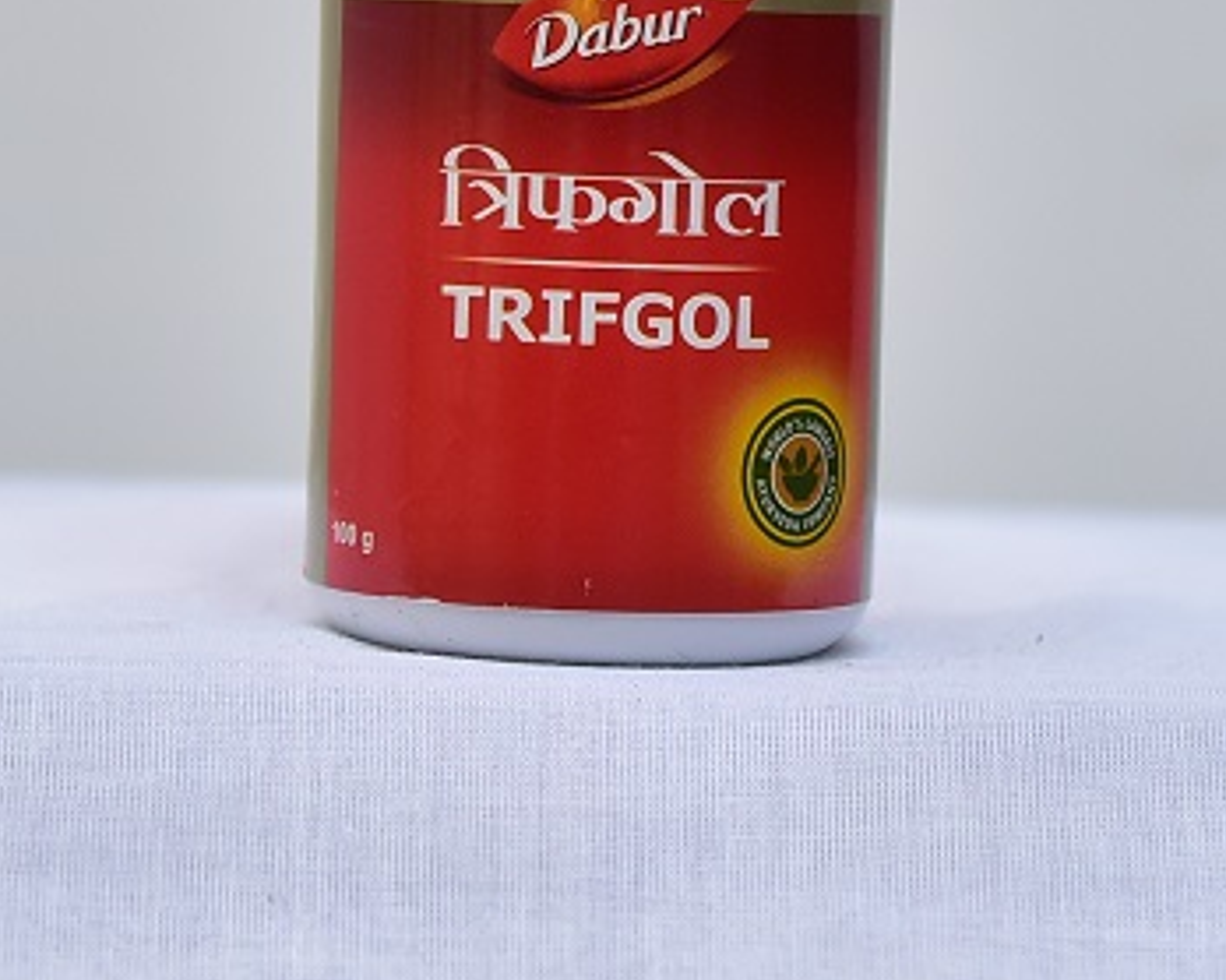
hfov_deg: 21.7
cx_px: 613
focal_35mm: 88
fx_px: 3191
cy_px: 226
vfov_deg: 17.3
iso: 1250
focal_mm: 62
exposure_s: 1/125
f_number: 4
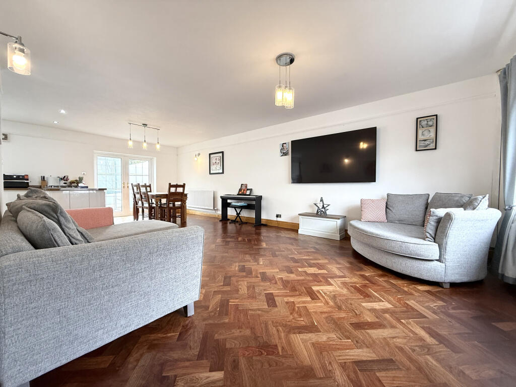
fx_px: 209
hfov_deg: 102.1
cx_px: 258
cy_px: 194
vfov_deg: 85.7
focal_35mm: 14
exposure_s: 1/99
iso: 125
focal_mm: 2.22
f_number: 2.2
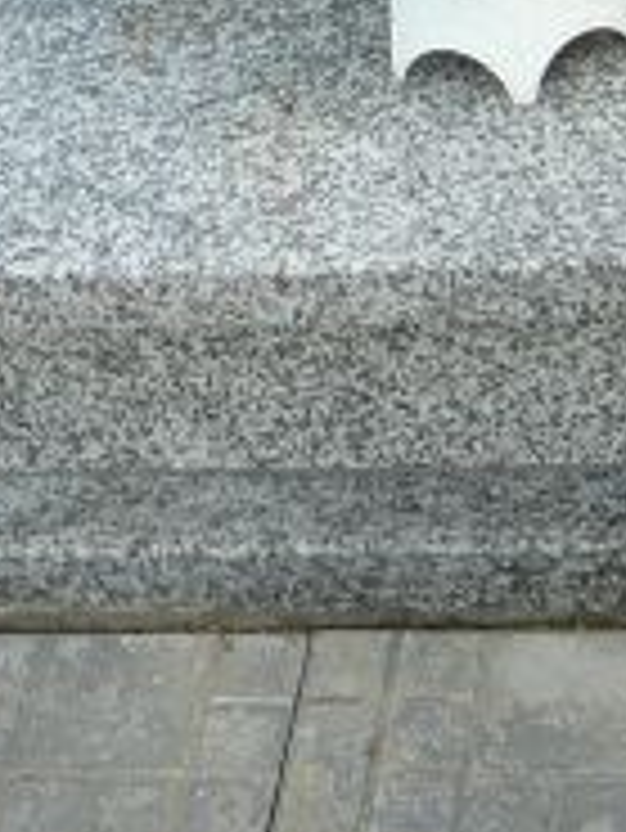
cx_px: 513
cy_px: -535
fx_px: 2914
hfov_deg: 12.2
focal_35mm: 121
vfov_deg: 14.7
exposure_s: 1/400
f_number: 2.8
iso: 80
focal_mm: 5.2
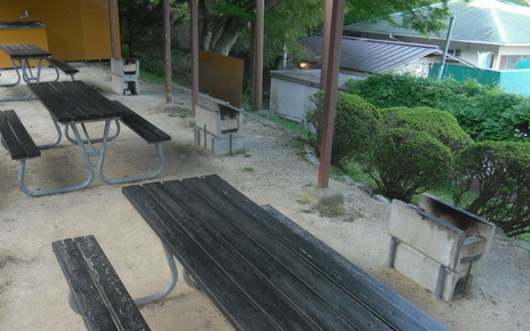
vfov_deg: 34.0
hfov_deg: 52.7
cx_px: 258
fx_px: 534
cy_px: 229
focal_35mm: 37
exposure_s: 1/100
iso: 200
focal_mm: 4.9
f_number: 3.2
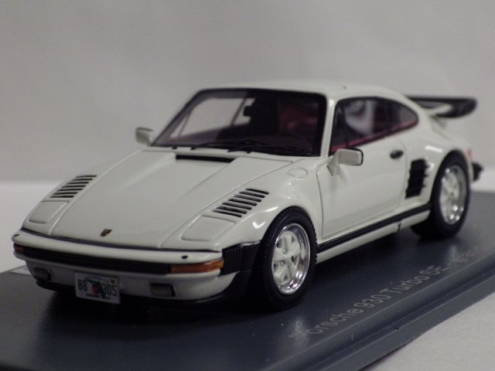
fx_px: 1473
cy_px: 186
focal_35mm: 103
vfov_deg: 14.4
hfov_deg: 19.1
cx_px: 248
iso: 500
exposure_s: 1/60
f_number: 4.6
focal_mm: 18.4
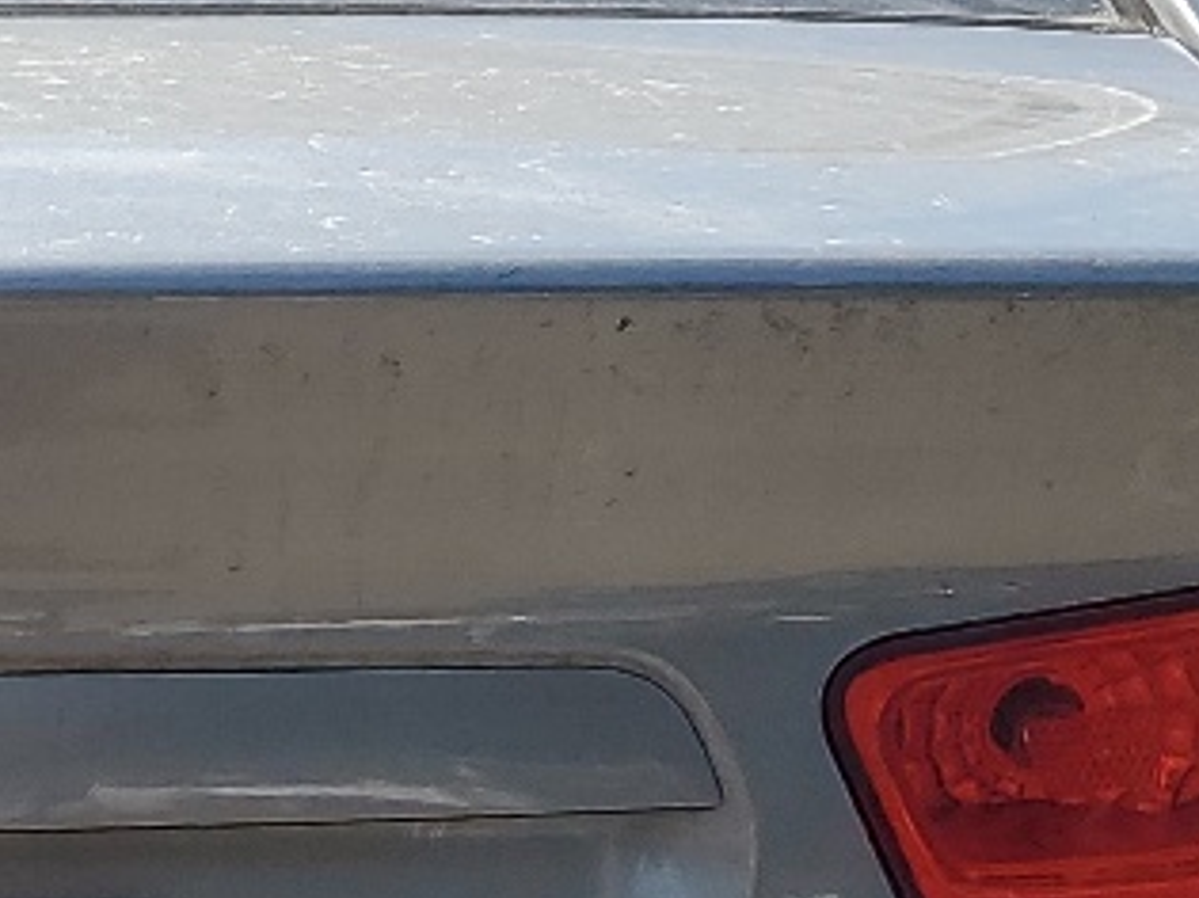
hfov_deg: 14.4
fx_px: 4570
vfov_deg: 11.1
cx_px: -312
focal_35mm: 132
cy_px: 1012
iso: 50
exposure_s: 1/2000
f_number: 1.5
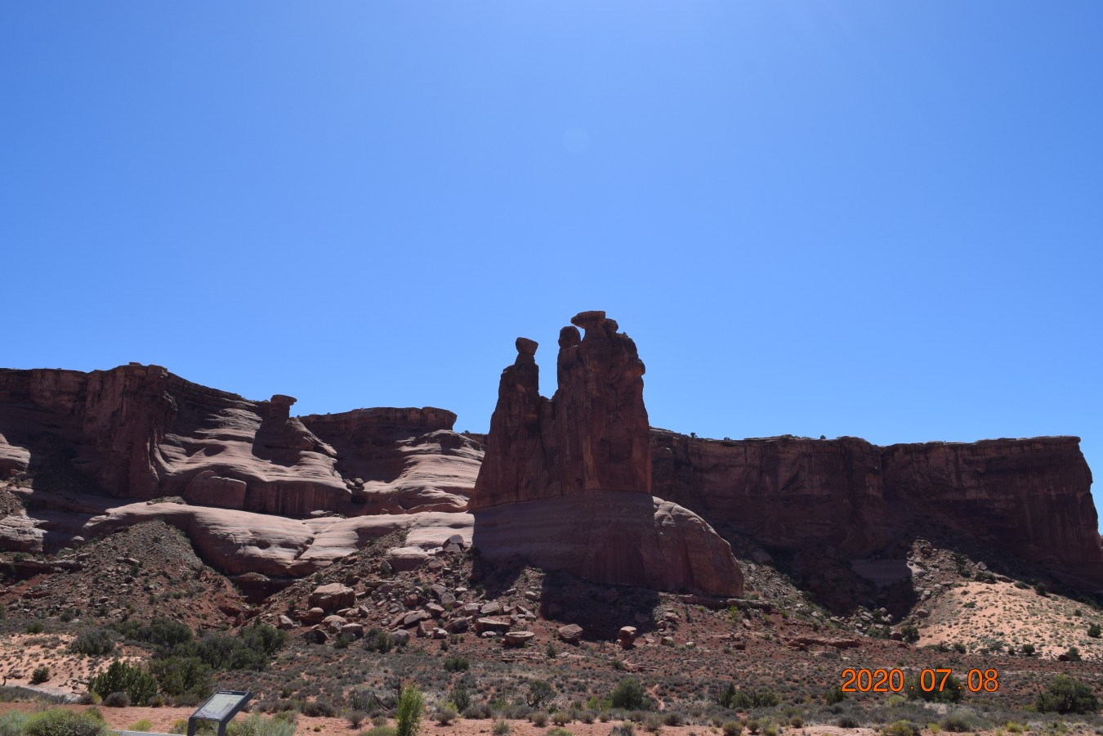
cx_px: 552
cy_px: 368
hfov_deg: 67.4
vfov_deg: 47.9
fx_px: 827
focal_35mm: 27
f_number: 10
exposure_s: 1/400
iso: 200
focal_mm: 18
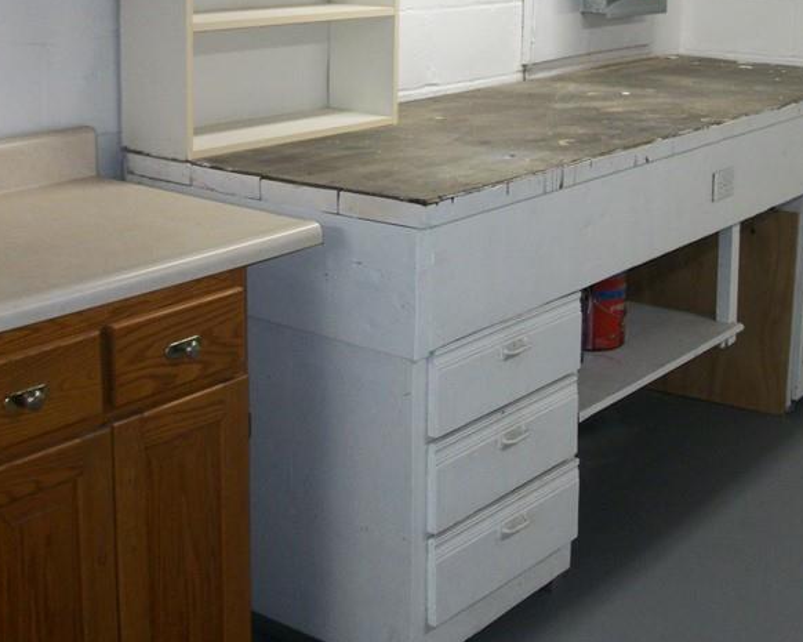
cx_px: 381
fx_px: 1306
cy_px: 159
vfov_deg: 27.2
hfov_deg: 34.2
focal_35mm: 55
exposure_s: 1/30
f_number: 2.9
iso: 160
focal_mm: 5.7
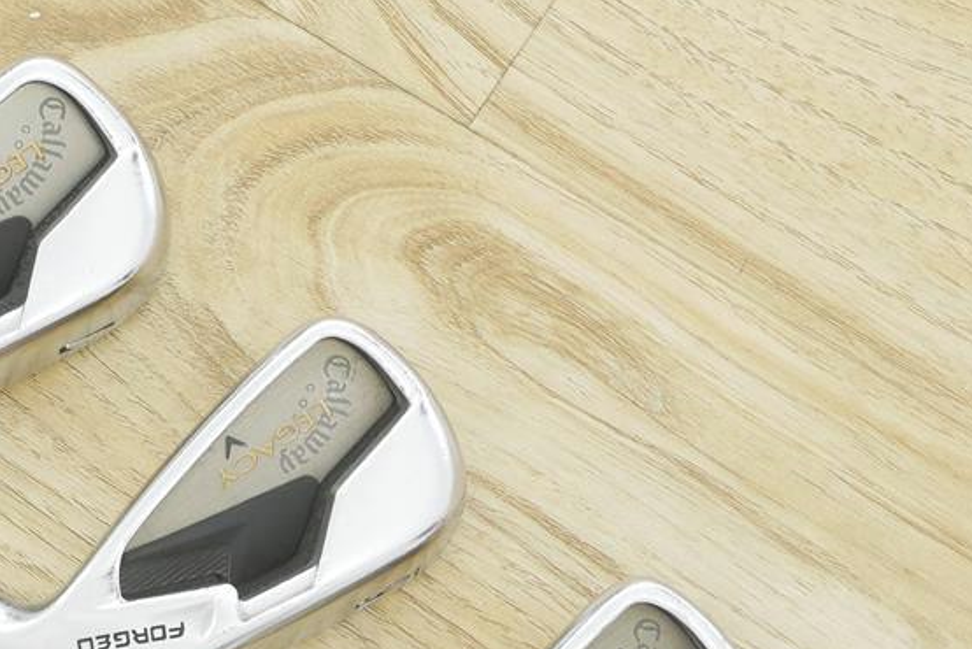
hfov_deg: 16.6
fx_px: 3242
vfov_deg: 11.2
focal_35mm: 120
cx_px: -59
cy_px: 835
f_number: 4.5
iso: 1600
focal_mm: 25
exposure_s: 1/40
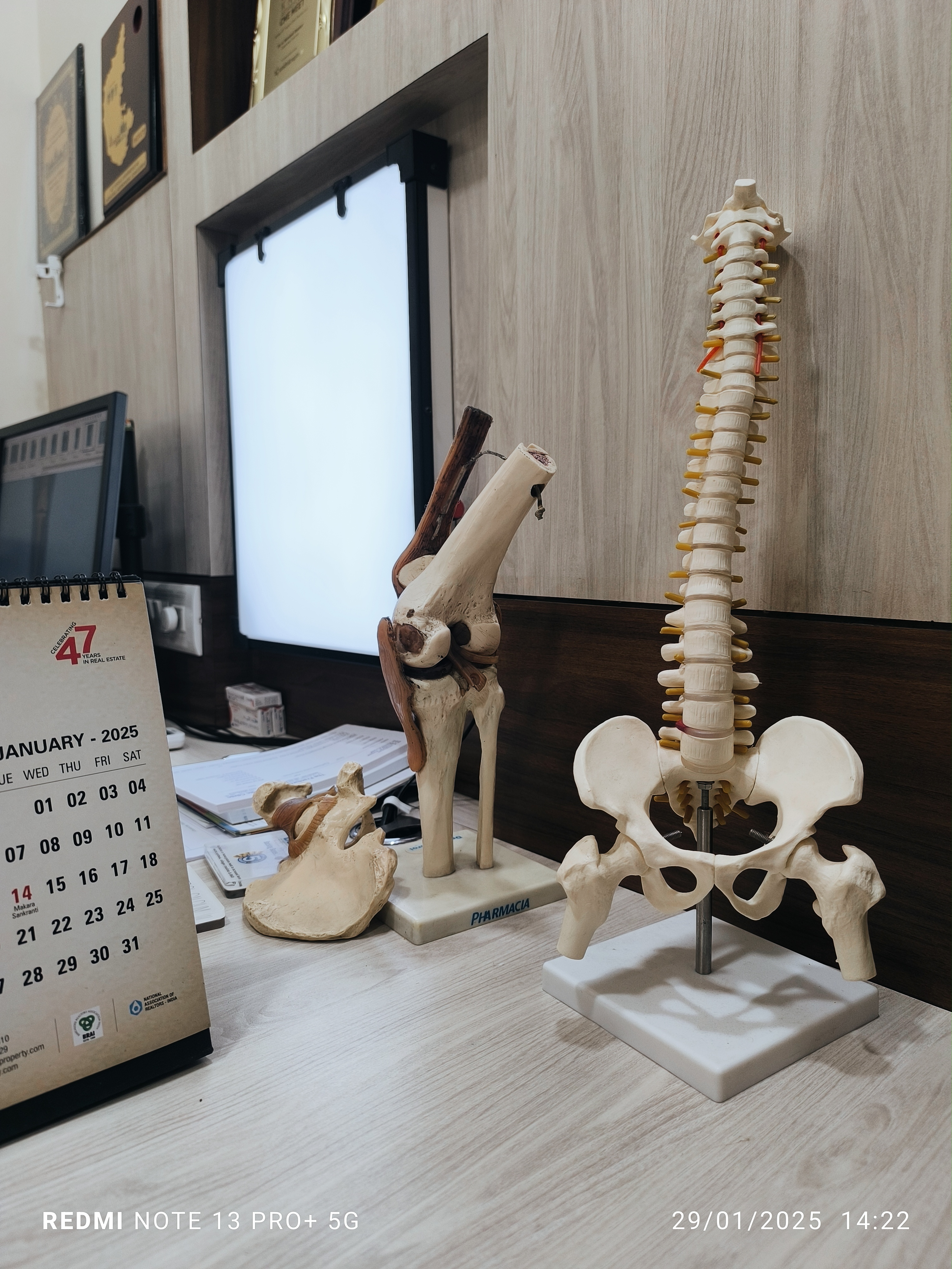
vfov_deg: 73.9
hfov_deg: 58.9
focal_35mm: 23
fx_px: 843
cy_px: 634
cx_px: 476
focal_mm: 6.14
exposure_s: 1/100
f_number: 1.65
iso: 320
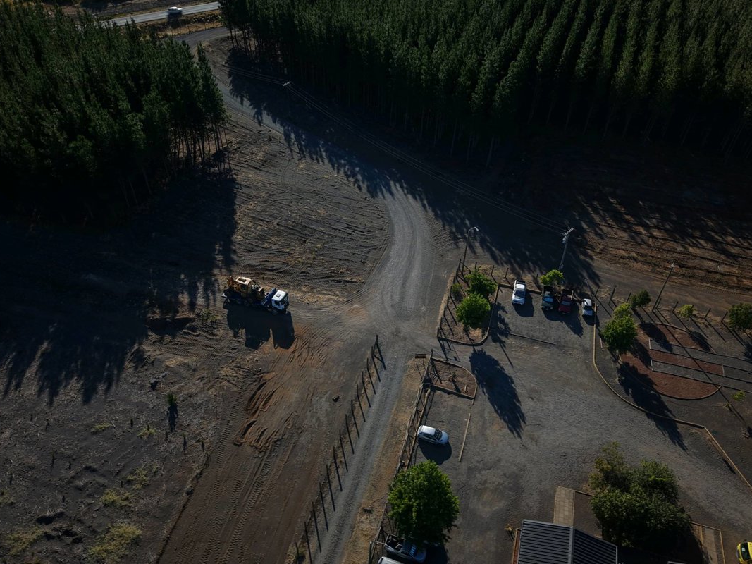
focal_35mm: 27
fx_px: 586
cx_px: 379
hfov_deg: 65.3
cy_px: 306
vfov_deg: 51.3
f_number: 1.8
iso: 120
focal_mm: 8.67
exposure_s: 1/25
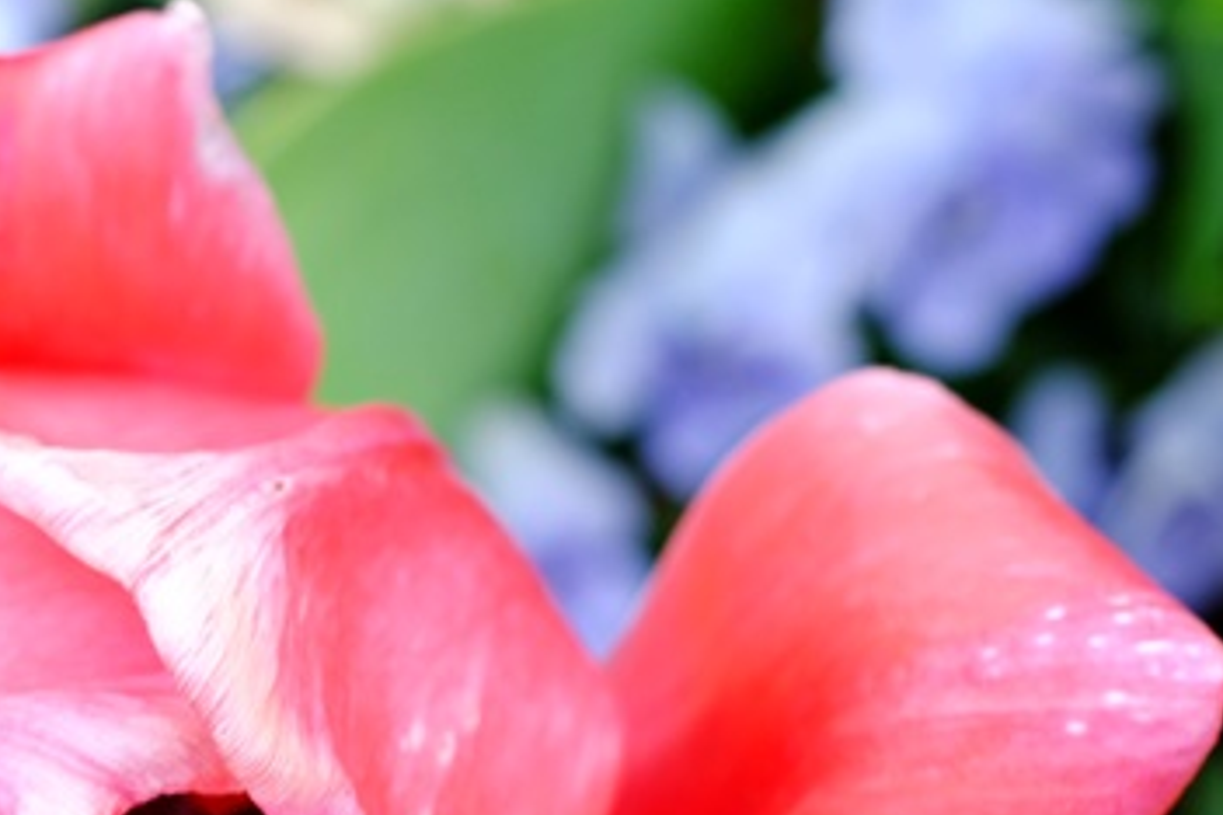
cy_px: 913
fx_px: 4620
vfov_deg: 10.0
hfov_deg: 15.0
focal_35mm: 136
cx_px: 181
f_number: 5.6
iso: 250
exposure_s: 1/60
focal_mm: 35
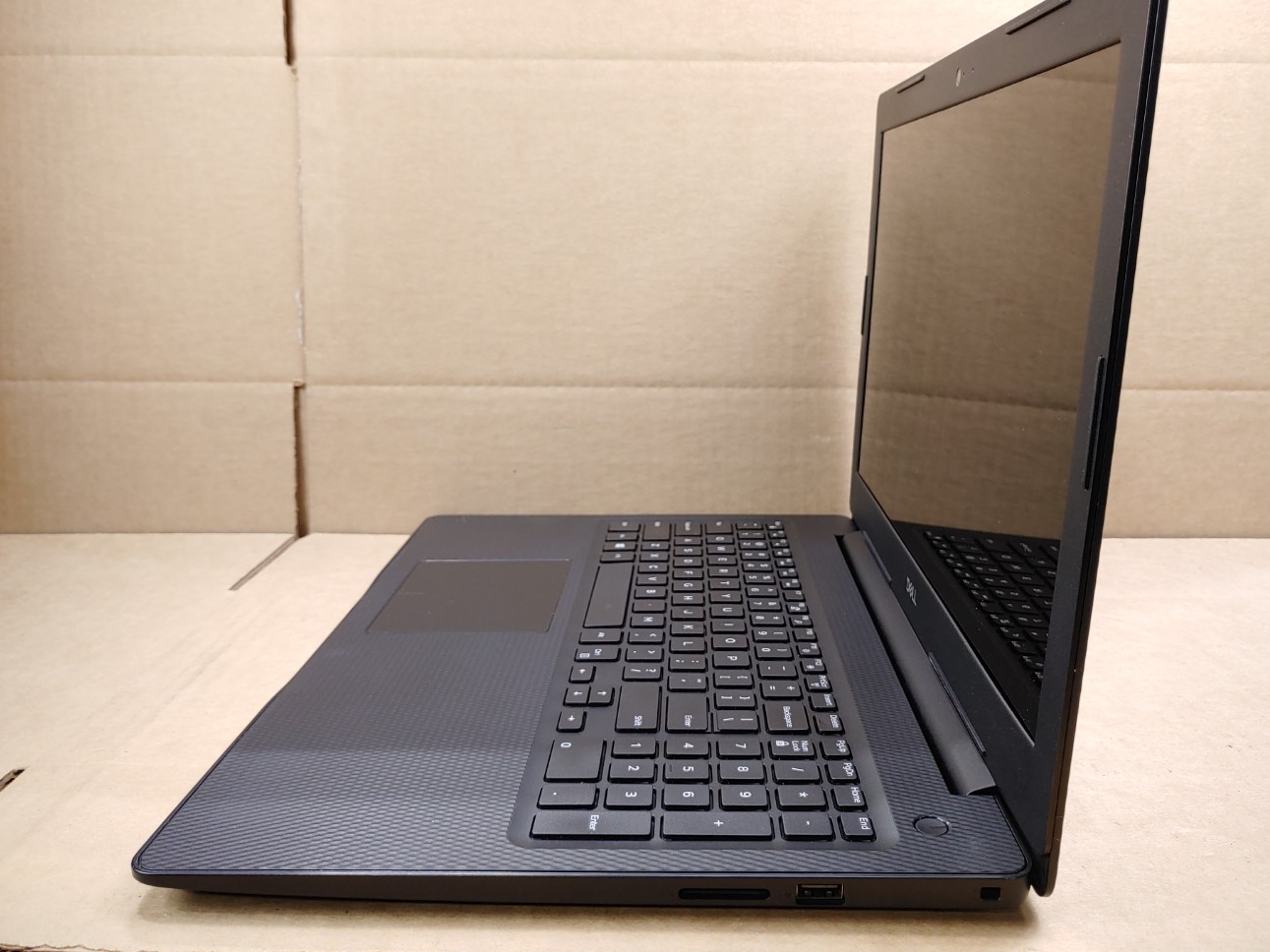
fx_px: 1064
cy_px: 435
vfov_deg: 48.2
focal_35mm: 29
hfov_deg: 61.6
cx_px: 668
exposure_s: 1/60
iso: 50
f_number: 1.8
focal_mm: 4.36
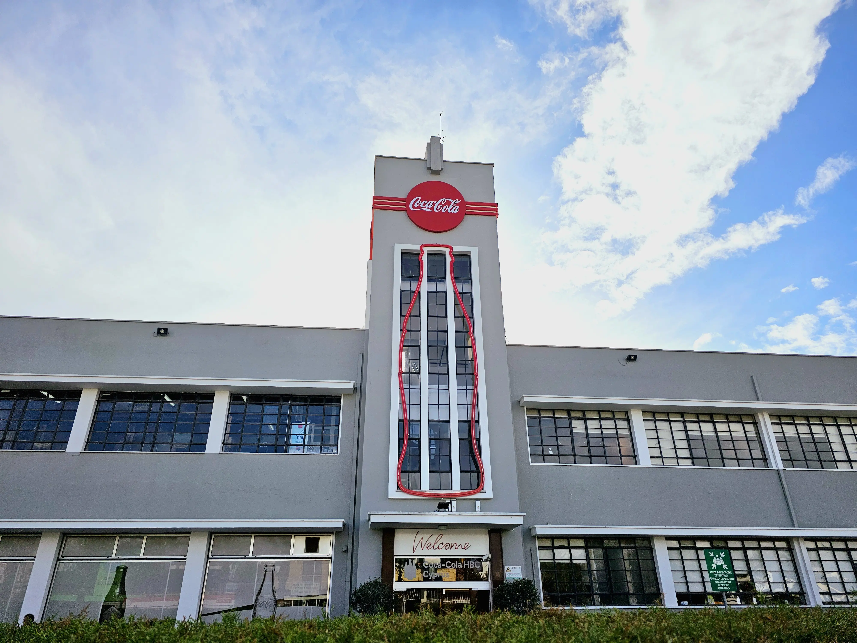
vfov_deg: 58.9
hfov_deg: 73.9
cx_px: 428
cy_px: 322
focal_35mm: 23
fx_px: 569
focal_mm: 6.3
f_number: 1.7
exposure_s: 1/2500
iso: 10
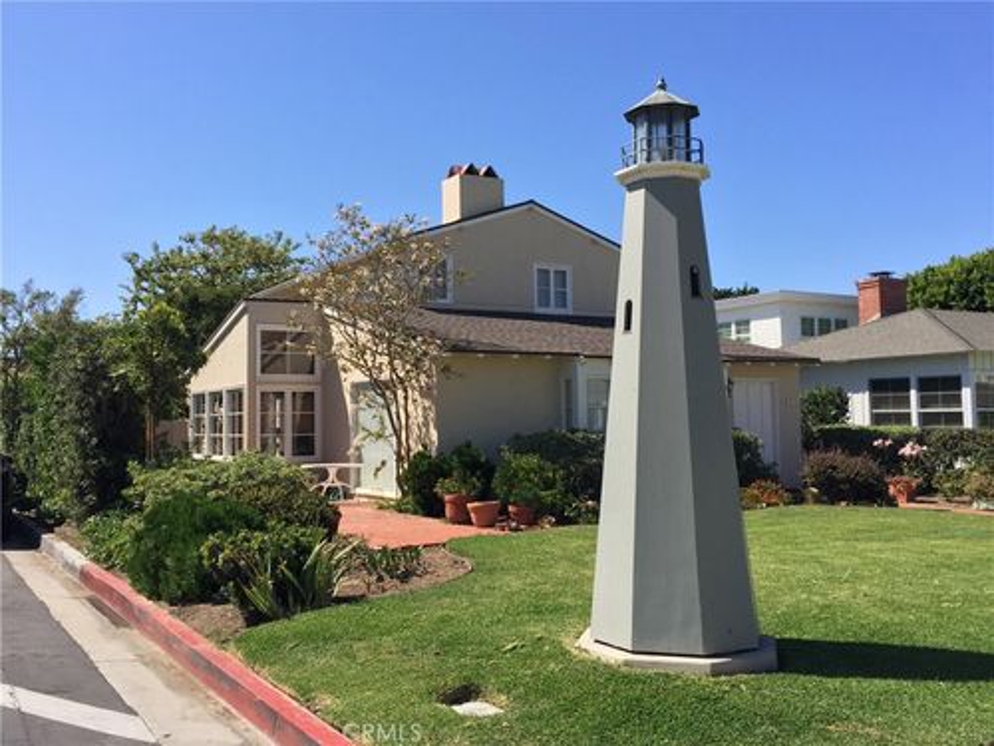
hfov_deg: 61.7
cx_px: 497
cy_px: 373
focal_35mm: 29
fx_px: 833
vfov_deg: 48.2
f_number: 2.2
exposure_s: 1/1721
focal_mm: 4.15
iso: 32
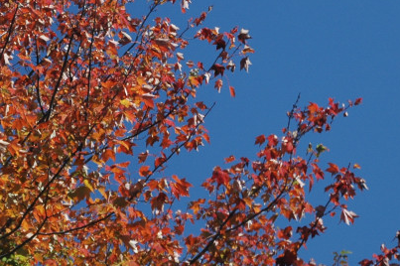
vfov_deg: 9.4
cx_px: -80
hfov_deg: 13.8
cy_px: 58
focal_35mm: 145
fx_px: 1610
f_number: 5
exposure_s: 1/250
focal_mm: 38
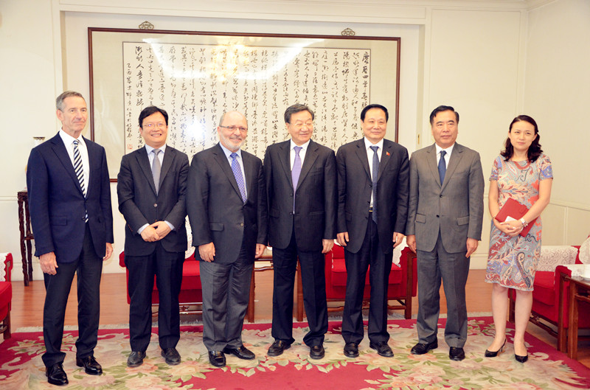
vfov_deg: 34.0
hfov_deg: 49.7
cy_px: 195
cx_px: 295
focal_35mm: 39
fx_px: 638
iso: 2500
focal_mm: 26
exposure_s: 1/60
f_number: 4
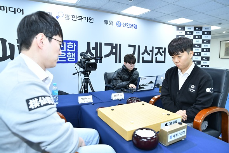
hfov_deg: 73.8
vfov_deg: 53.1
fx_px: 153
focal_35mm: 24
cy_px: 76
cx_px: 114
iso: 800
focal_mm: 24
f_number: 4
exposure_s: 1/100
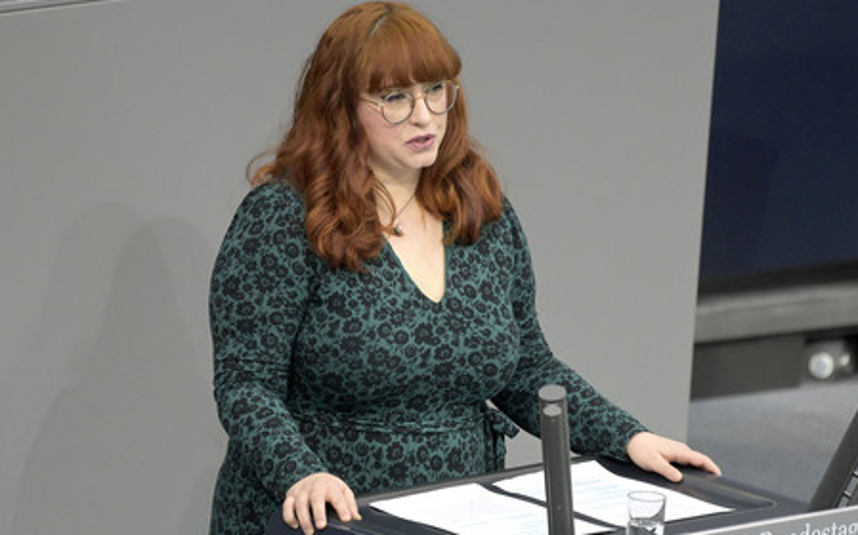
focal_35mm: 389
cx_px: 429
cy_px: 283
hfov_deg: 5.4
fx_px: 9090
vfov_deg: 3.4
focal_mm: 380
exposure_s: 1/400
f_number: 5.6
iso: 8000
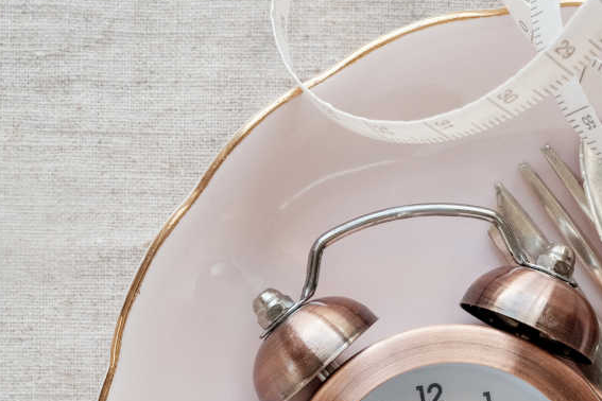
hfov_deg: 14.2
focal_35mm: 144
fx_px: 2408
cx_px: 259
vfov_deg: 9.5
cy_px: 312
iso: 320
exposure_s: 1/45
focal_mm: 40.1
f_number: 8
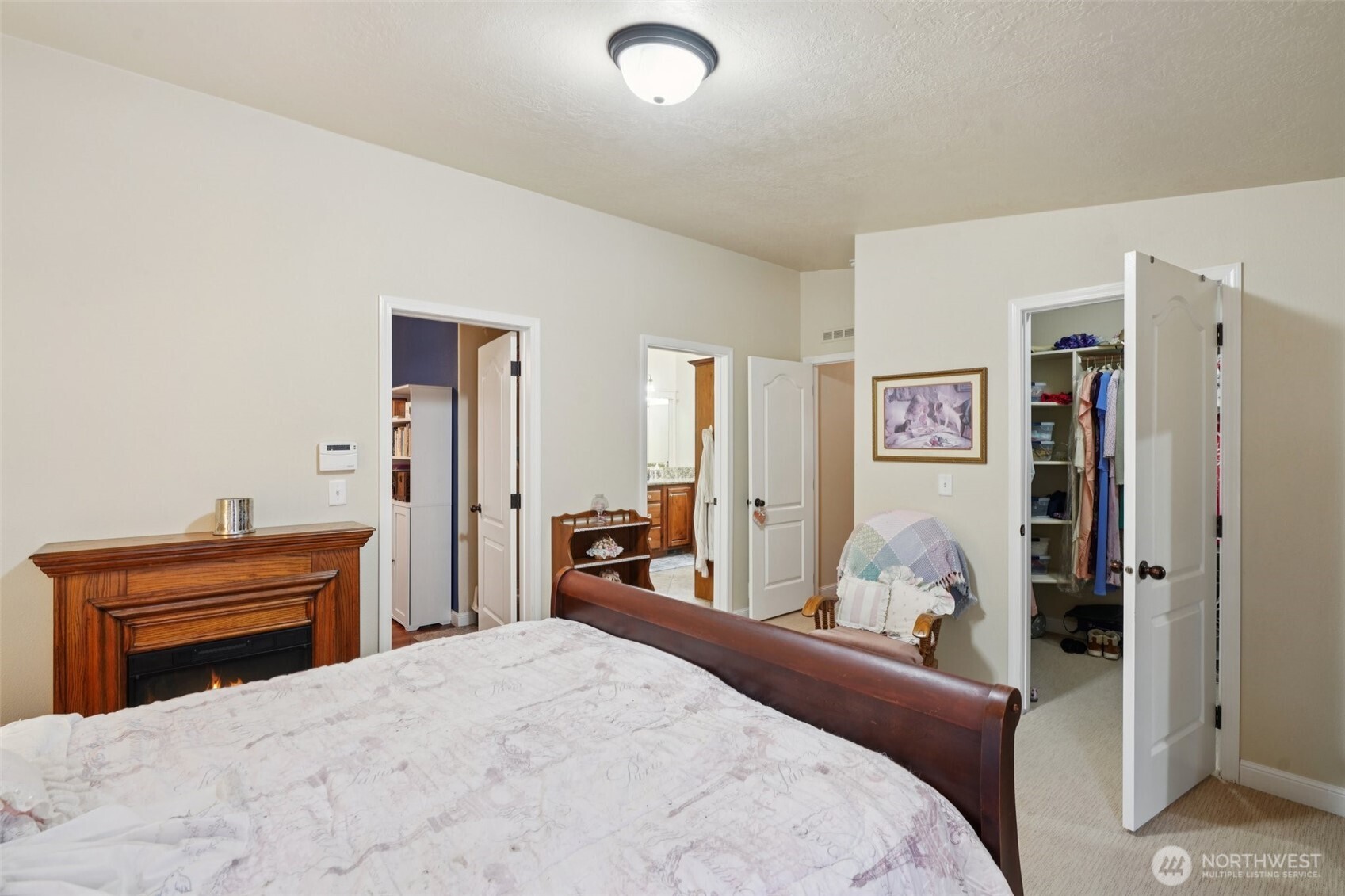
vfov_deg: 73.7
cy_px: 448
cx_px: 672
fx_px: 598
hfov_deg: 96.7
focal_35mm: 16
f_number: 8
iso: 400
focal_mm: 16
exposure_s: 1/8
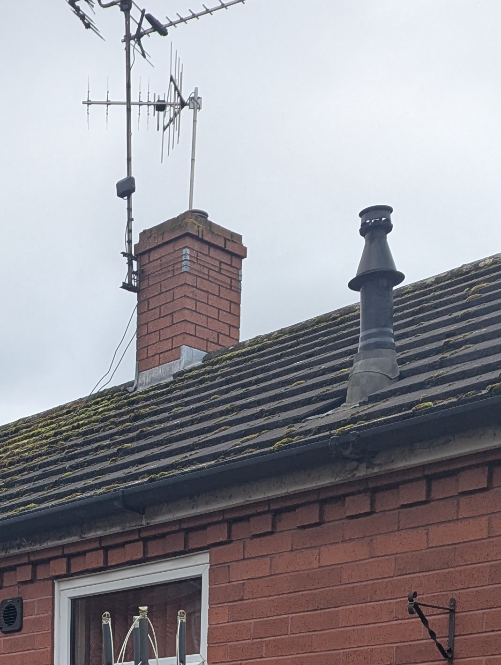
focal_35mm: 69
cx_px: 7
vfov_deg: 24.1
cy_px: 897
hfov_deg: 20.7
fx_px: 1328
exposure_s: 1/745
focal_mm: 6.81
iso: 40
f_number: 1.85
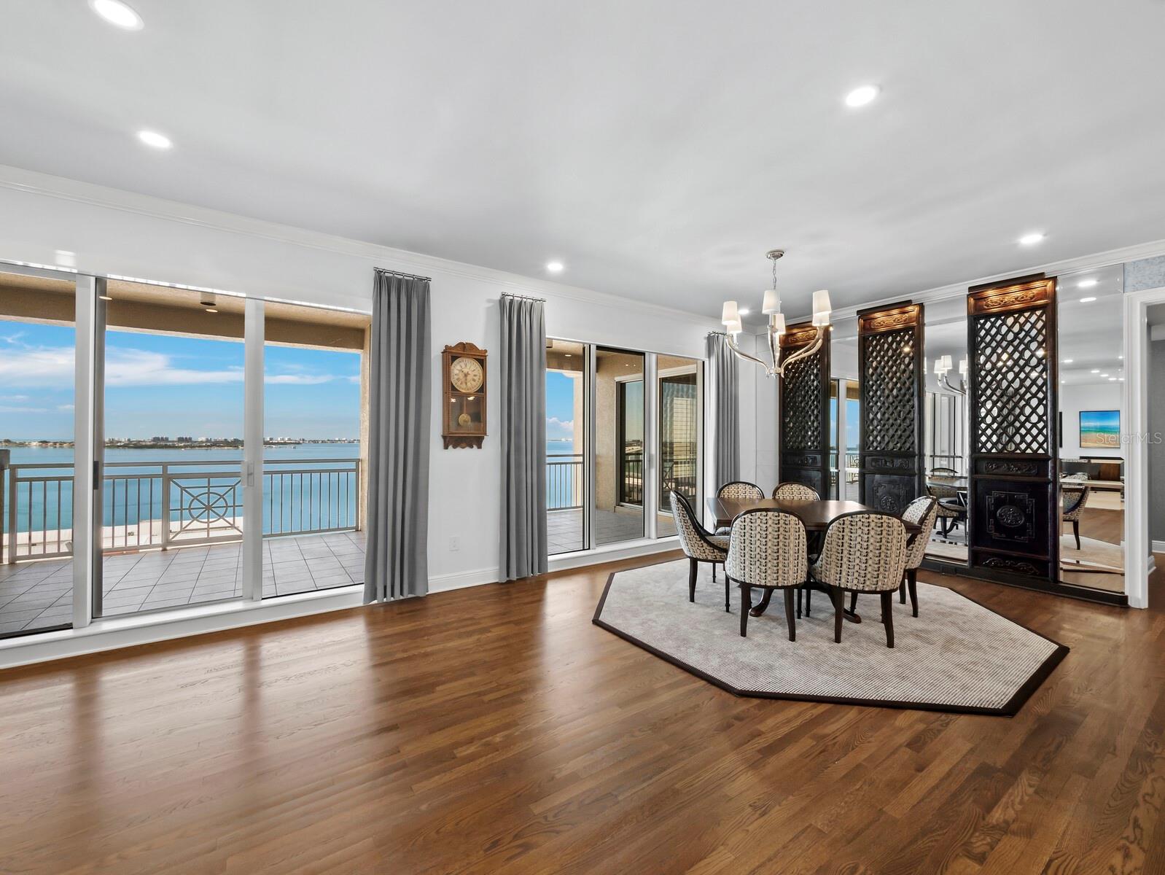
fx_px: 471
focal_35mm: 14
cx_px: 582
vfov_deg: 85.7
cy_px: 438
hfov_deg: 102.0
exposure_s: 1/3
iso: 320
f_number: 14
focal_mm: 7
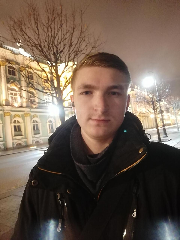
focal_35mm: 26
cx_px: 90
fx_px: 180
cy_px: 120
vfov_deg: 67.3
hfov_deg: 53.1
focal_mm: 3.03
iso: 800
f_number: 2.2
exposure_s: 1/10
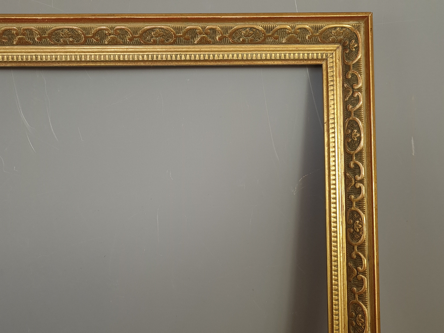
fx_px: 333
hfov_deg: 67.3
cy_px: 166
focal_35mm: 26
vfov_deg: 53.1
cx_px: 222
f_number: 1.8
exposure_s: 1/100
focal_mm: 5.4
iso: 64
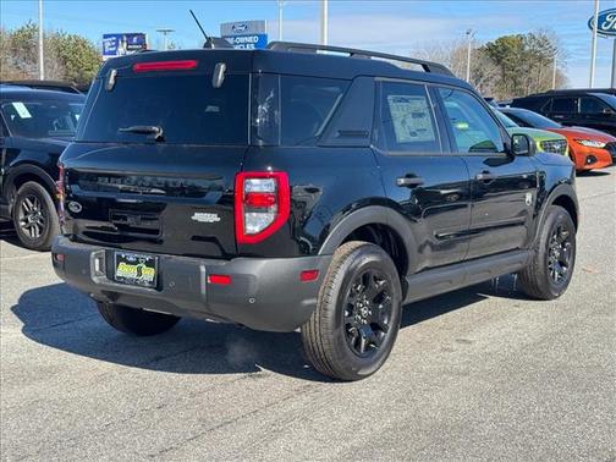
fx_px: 854
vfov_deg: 30.3
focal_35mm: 48
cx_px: 308
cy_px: 231
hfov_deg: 39.7
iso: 64
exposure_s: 1/1724
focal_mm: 6.76
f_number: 1.78
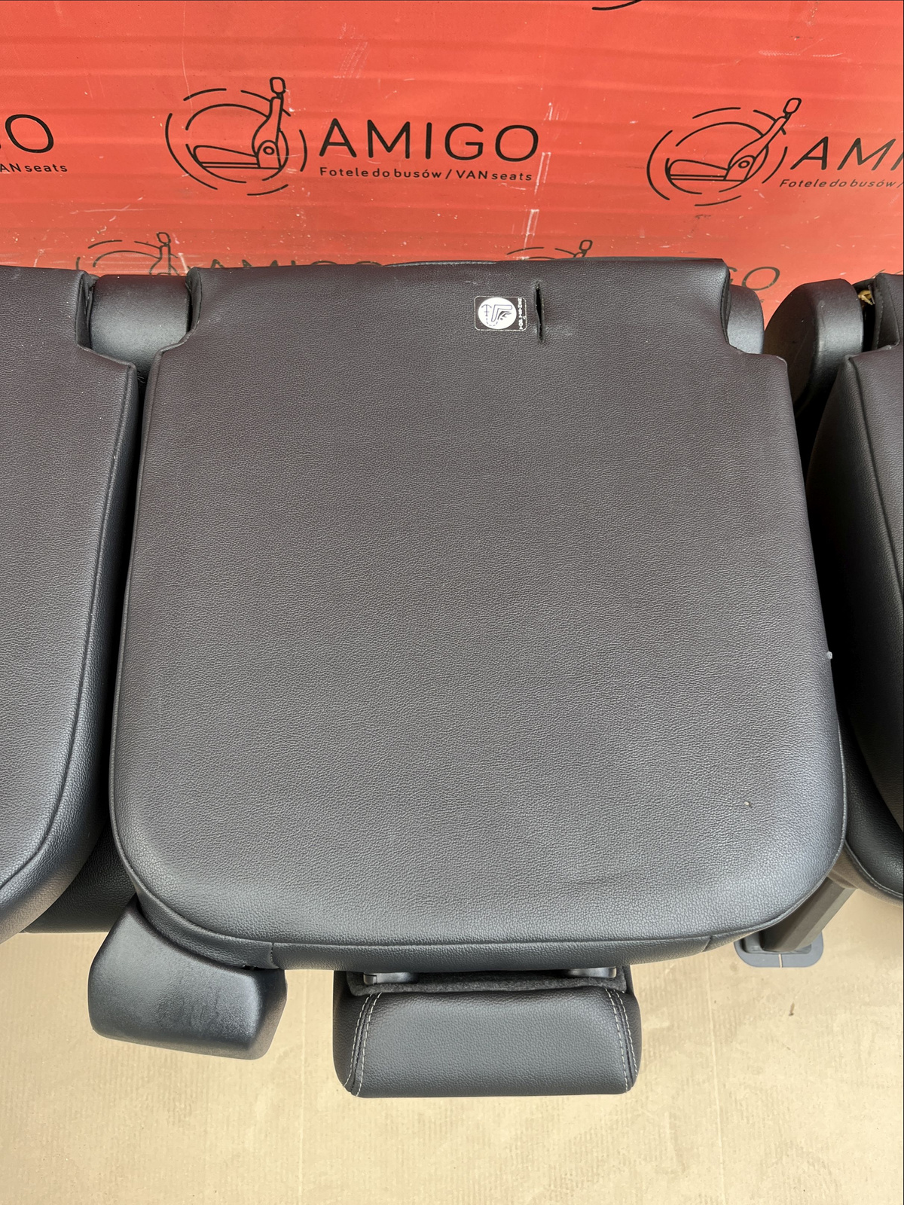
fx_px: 905
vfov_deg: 67.3
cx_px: 452
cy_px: 602
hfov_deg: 53.1
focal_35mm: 26
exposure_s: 1/148
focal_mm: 5.1
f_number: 1.6
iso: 40
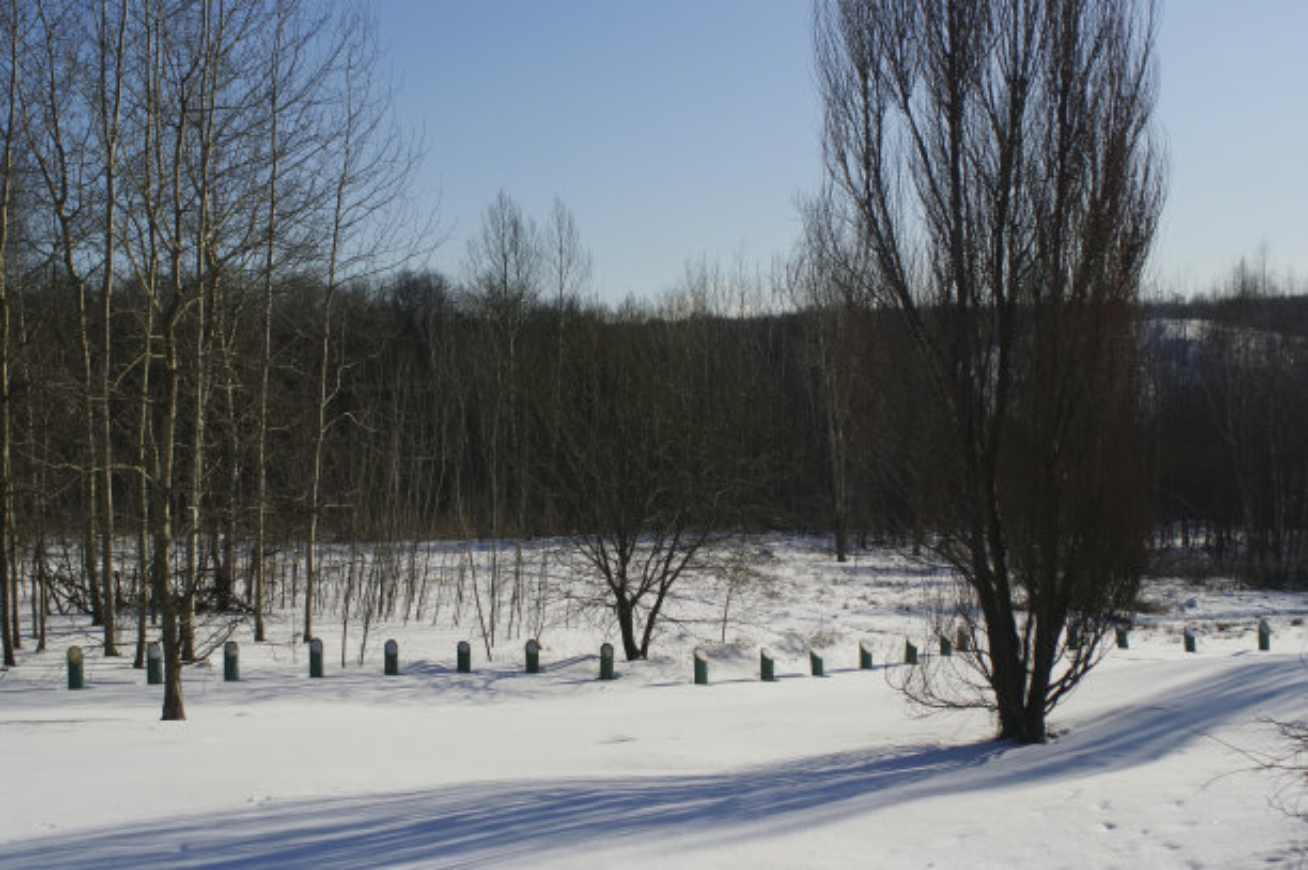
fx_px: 1525
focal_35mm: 42
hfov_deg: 46.4
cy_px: 435
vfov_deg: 31.8
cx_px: 654
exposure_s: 1/3200
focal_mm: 28
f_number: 3.5
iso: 200
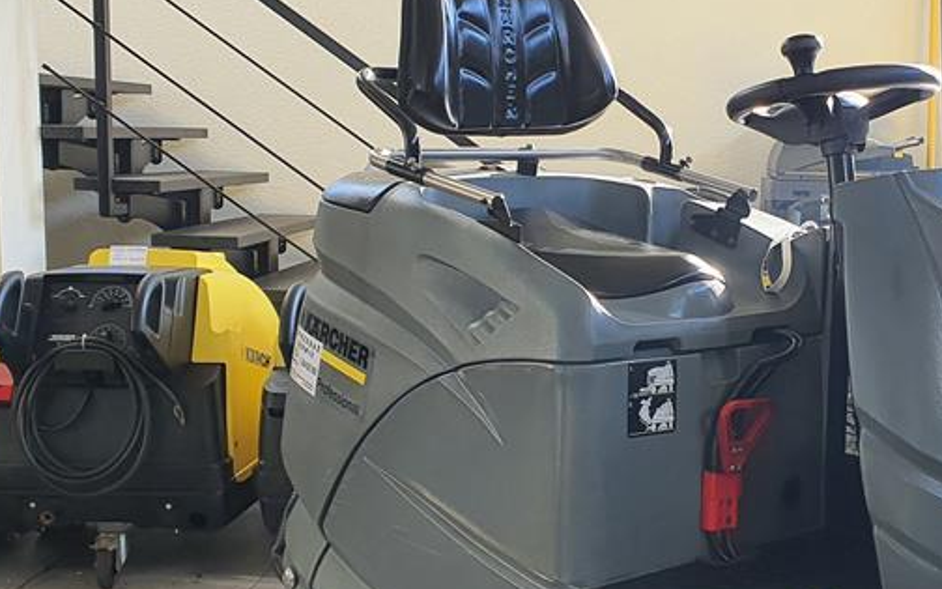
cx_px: 665
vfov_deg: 23.1
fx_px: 1438
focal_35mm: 56
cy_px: 346
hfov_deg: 35.7
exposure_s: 1/100
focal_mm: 4.3
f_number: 2.4
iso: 50
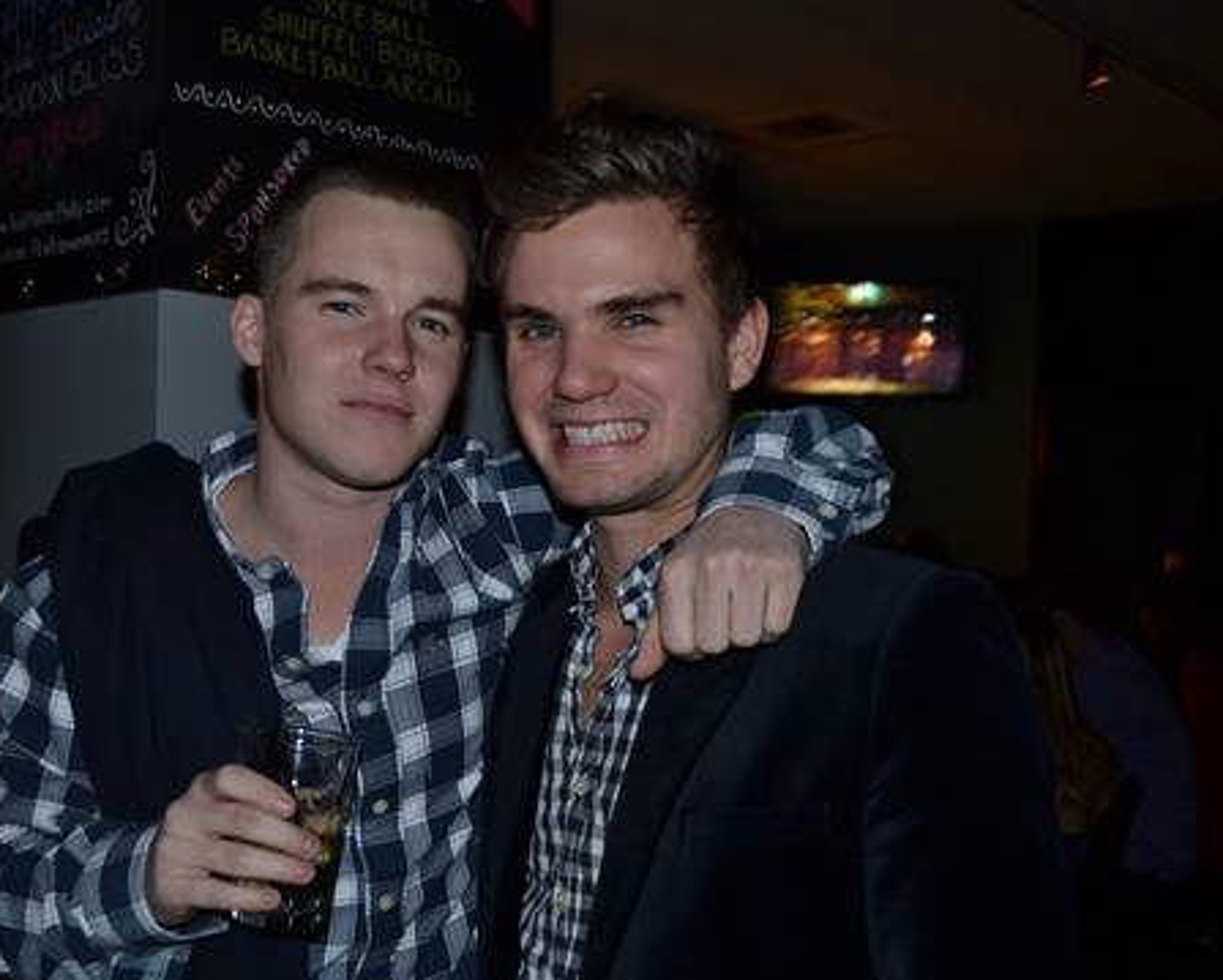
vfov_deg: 39.2
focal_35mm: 38
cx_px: 505
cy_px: 495
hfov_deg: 47.7
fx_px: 1376
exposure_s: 1/4
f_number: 4
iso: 200
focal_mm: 22
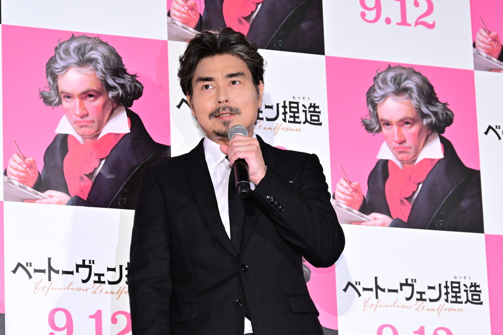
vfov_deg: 8.3
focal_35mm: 165
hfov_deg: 12.5
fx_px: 2306
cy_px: 168
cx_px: 252
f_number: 6.3
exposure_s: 1/200
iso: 3200
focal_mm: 110
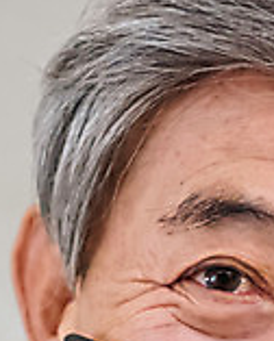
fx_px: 2023
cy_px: 339
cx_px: 275
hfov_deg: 7.7
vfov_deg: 9.6
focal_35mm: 200
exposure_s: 1/80
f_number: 2.8
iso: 3200
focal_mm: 56
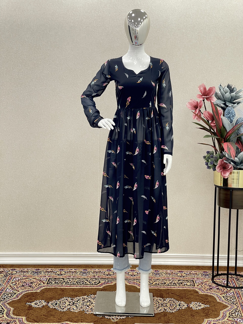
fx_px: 599
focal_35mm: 64
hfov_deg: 22.9
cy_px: 162
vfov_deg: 30.3
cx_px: 122
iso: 80
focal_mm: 7.5
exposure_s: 1/100
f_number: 2.2
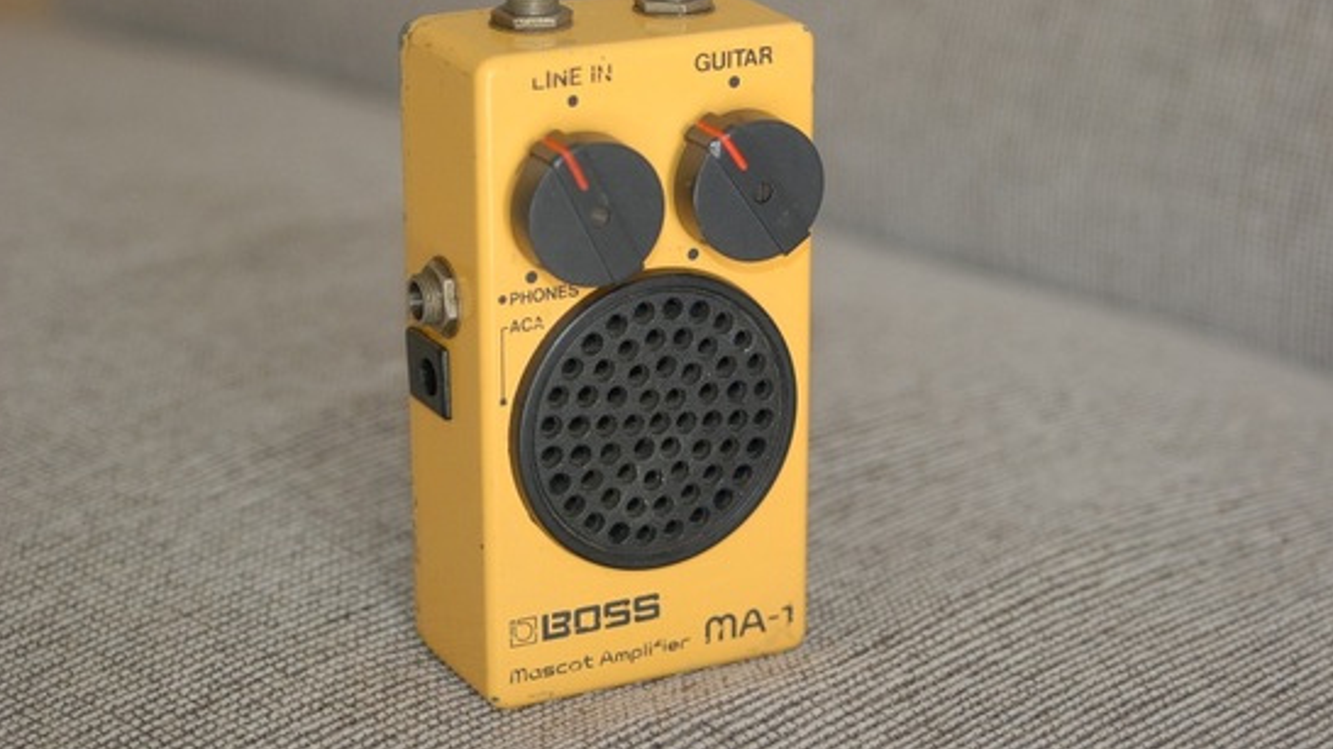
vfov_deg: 12.1
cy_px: 340
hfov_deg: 21.4
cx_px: 671
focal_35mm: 100
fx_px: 3534
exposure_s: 1/160
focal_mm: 62
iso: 640
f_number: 4.5
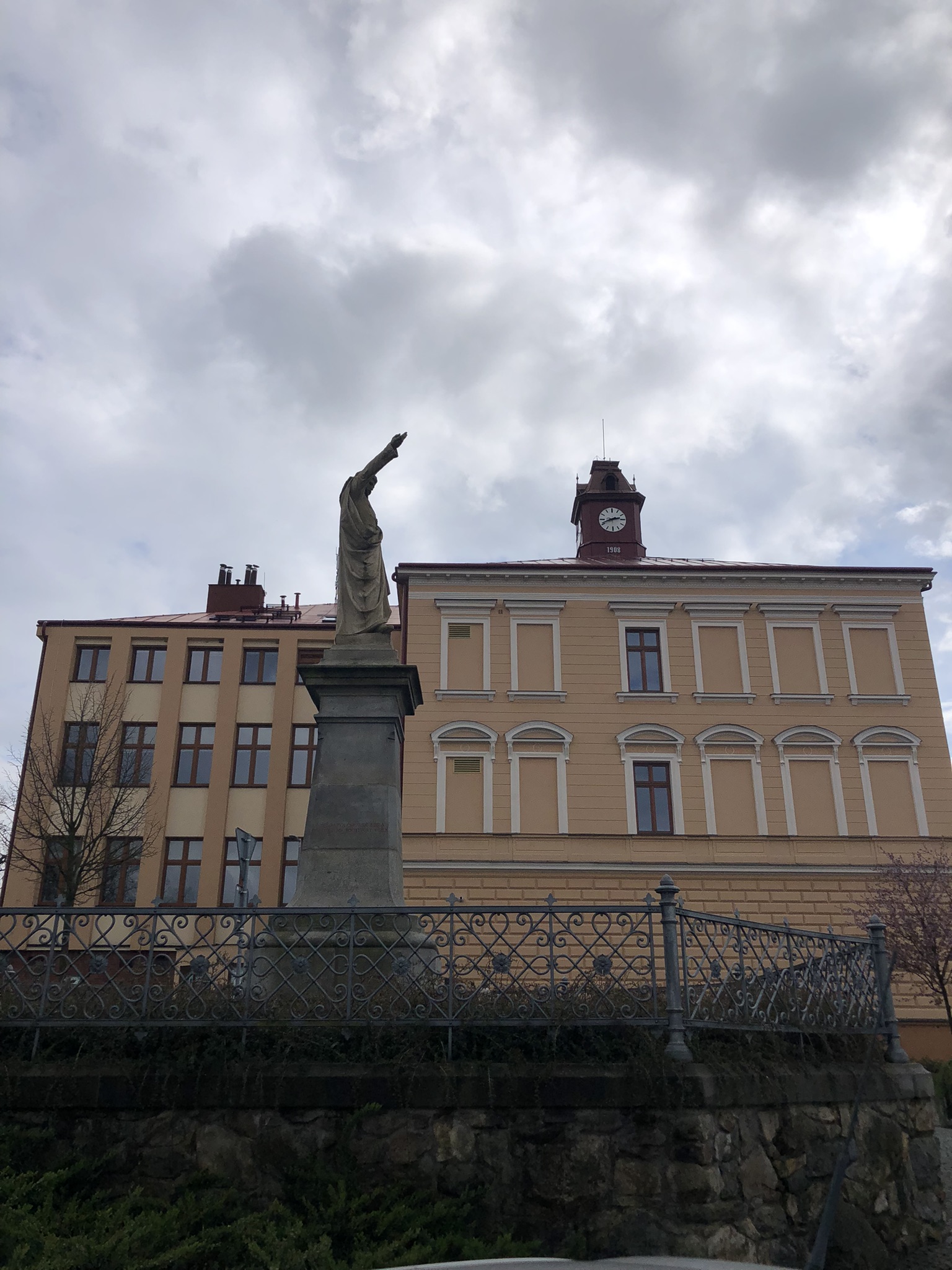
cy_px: 635
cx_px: 476
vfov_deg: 63.4
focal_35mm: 28
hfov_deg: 49.7
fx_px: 1027
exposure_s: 1/6024
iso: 25
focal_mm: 3.99
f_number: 1.8
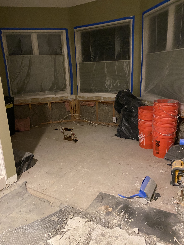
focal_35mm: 26
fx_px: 184
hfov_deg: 53.1
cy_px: 122
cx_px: 92
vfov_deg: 67.3
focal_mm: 4.25
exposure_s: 1/30
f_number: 1.8
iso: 800
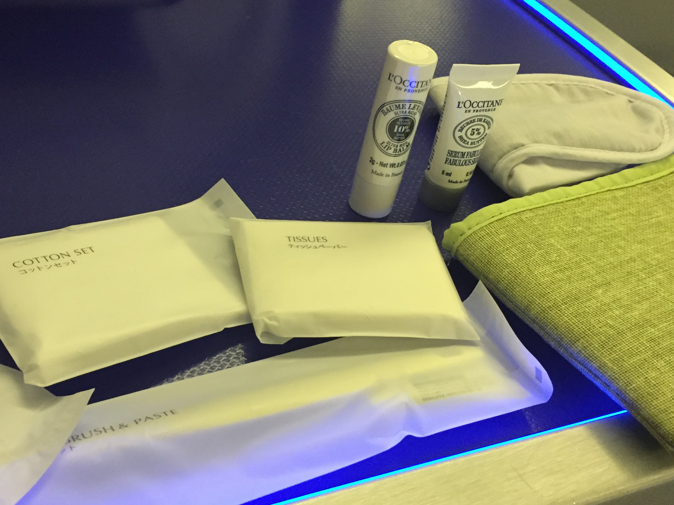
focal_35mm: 39
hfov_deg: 47.8
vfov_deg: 36.8
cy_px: 277
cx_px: 305
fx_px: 759
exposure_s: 1/30
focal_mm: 4.15
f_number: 2.2
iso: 250
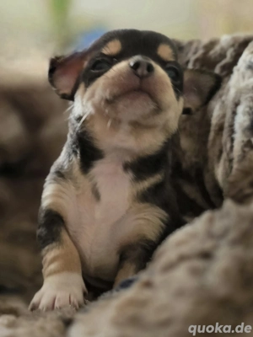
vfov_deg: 73.9
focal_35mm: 23
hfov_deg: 58.9
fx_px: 224
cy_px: 168
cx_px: 126
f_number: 1.7
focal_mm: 6.3
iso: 500
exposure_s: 1/244
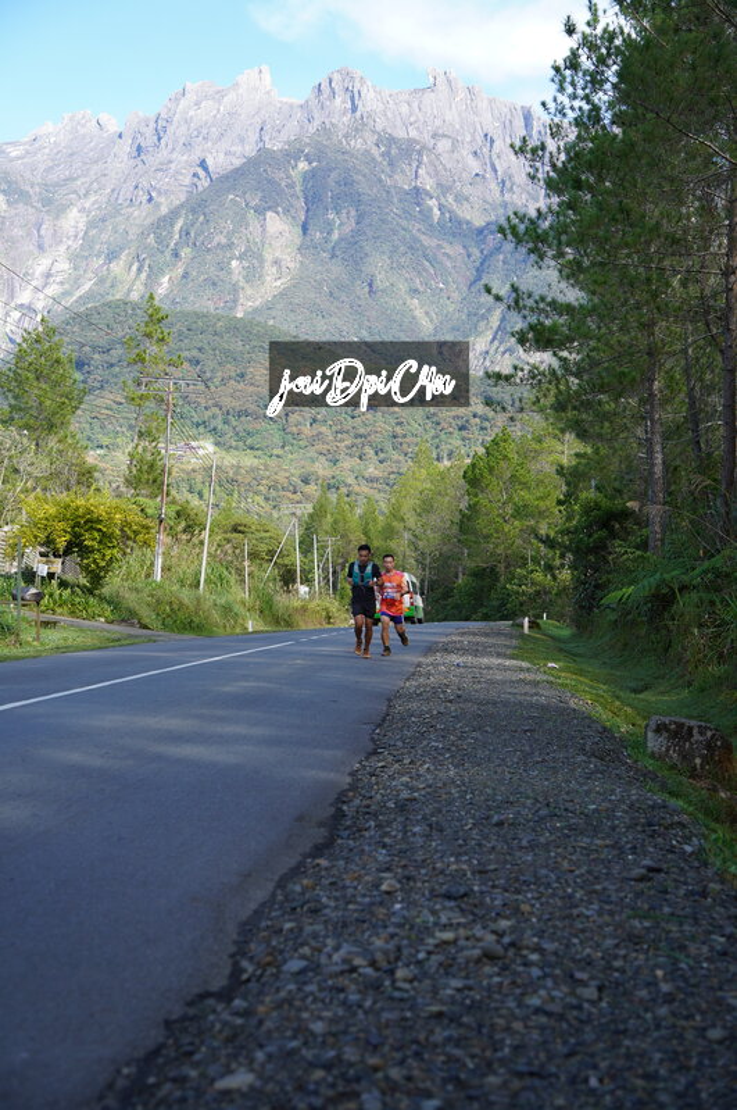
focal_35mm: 50
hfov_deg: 27.2
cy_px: 555
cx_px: 368
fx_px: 1523
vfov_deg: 40.0
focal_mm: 33
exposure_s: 1/500
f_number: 2.8
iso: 125
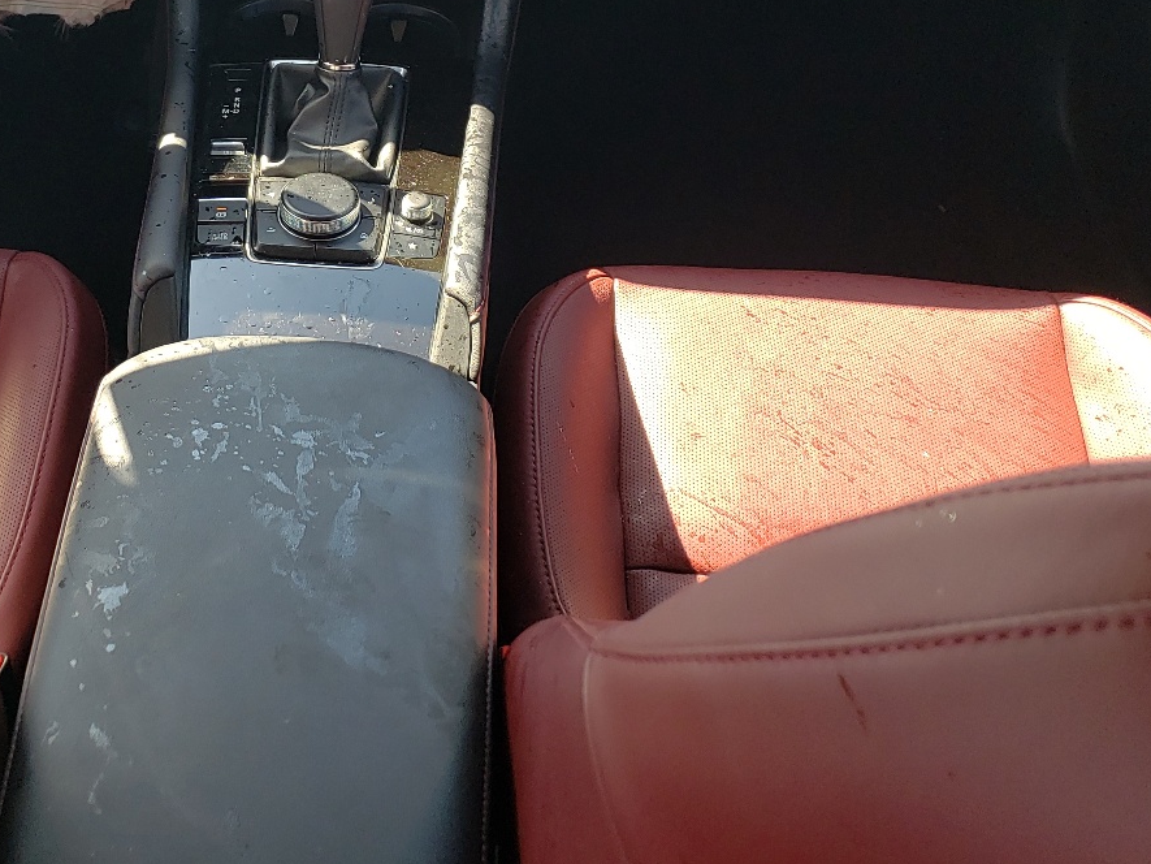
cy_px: 142
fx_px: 1563
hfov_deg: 39.8
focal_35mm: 47
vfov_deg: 30.0
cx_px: 358
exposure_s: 1/182
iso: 50
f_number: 1.5
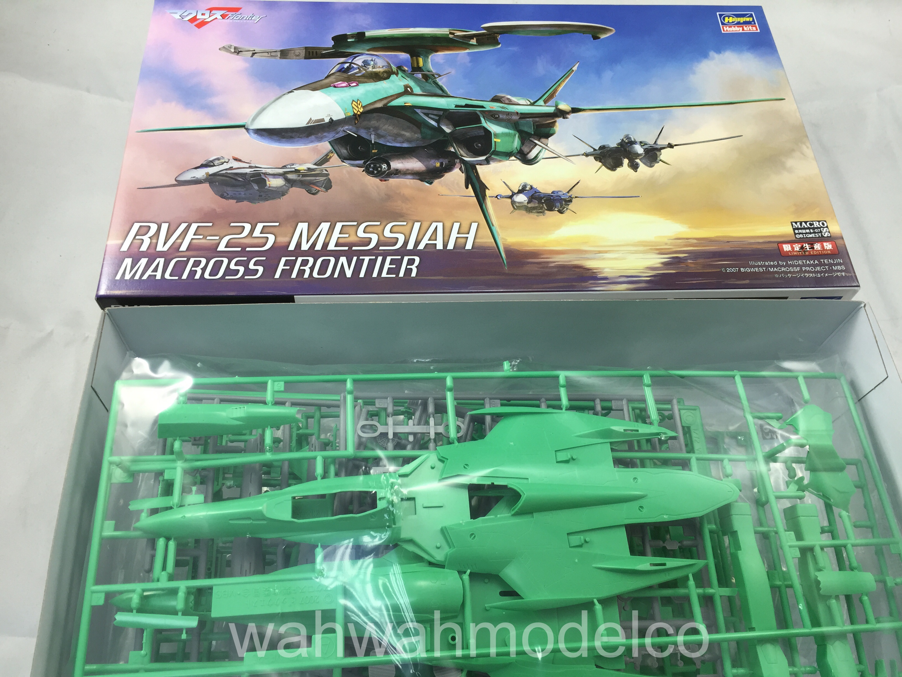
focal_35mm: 29
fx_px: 756
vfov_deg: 48.2
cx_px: 451
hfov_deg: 61.7
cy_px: 338
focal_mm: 4.15
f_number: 2.2
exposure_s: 1/50
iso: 40
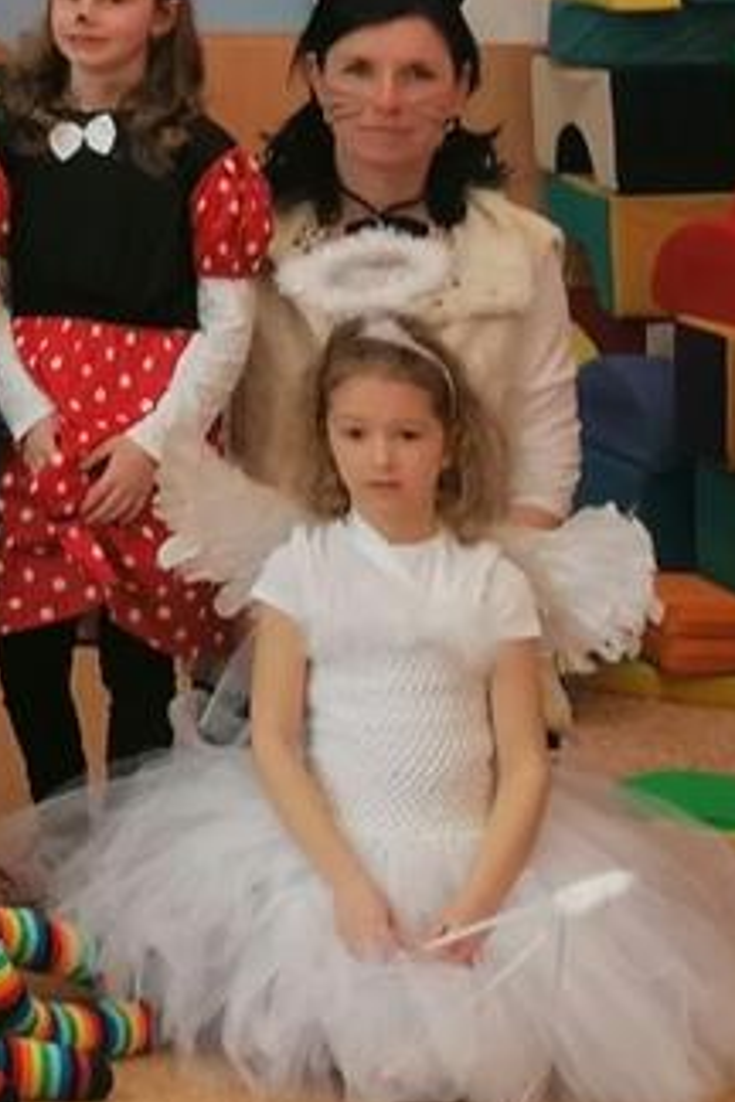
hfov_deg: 9.2
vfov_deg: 15.3
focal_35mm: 129
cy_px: -269
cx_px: -1201
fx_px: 3950
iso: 64
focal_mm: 4.75
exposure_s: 1/50
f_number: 1.8
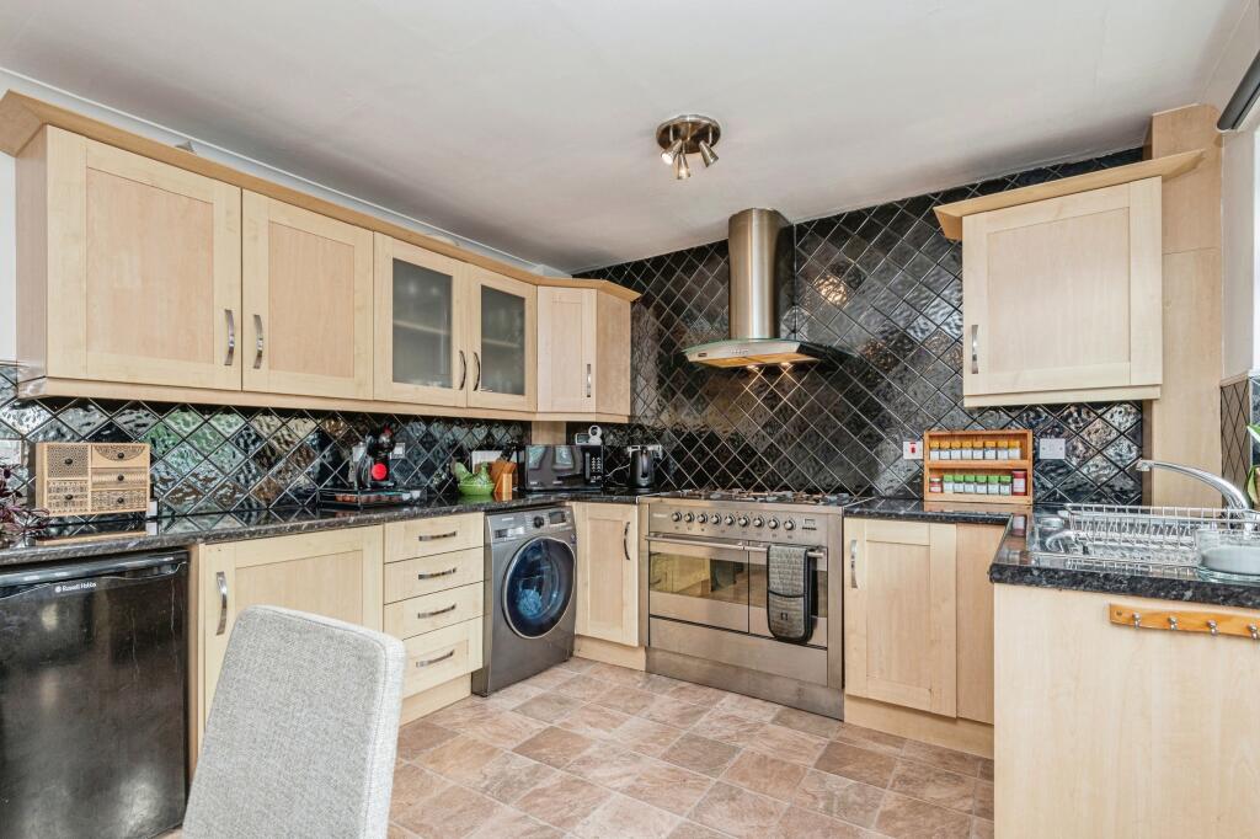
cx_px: 630
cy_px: 420
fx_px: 560
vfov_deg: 73.7
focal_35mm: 16
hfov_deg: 96.8
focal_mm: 16
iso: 320
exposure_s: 1/30
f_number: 8
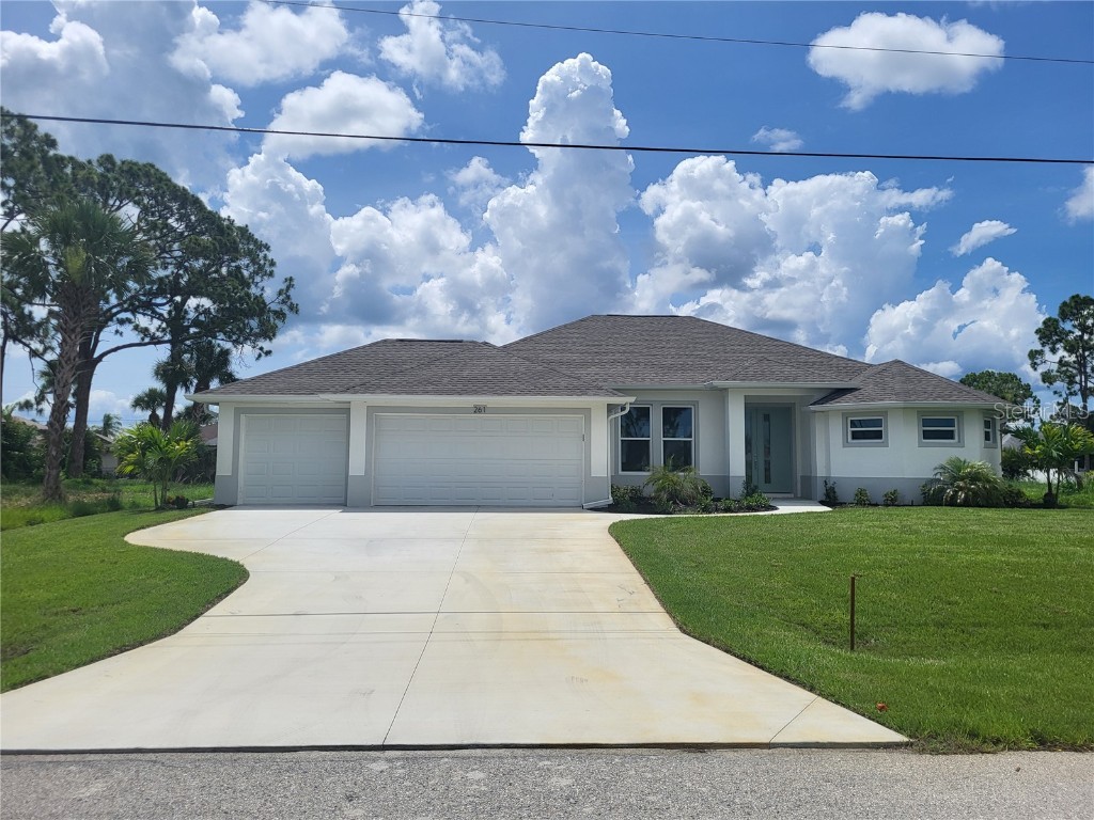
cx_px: 547
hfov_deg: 67.3
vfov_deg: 53.1
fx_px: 822
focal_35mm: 26
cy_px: 410
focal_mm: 5.4
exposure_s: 1/5489
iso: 40
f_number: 1.8
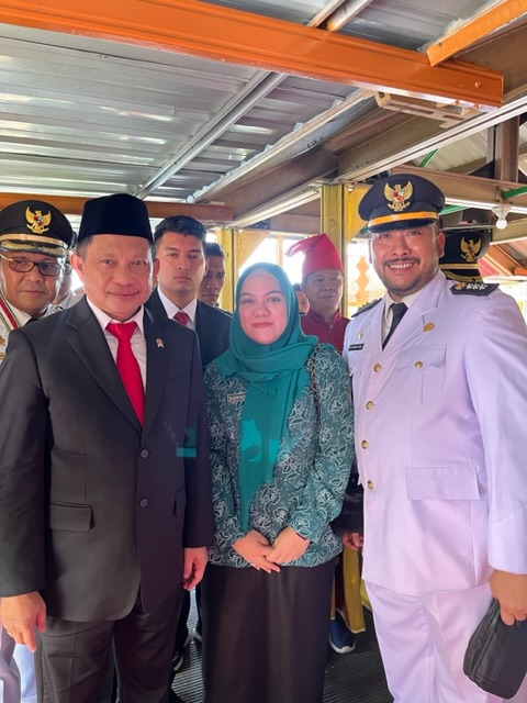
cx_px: 264
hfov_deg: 53.1
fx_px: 528
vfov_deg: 67.3
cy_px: 352
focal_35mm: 26
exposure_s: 1/68
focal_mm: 5.1
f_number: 1.6
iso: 125
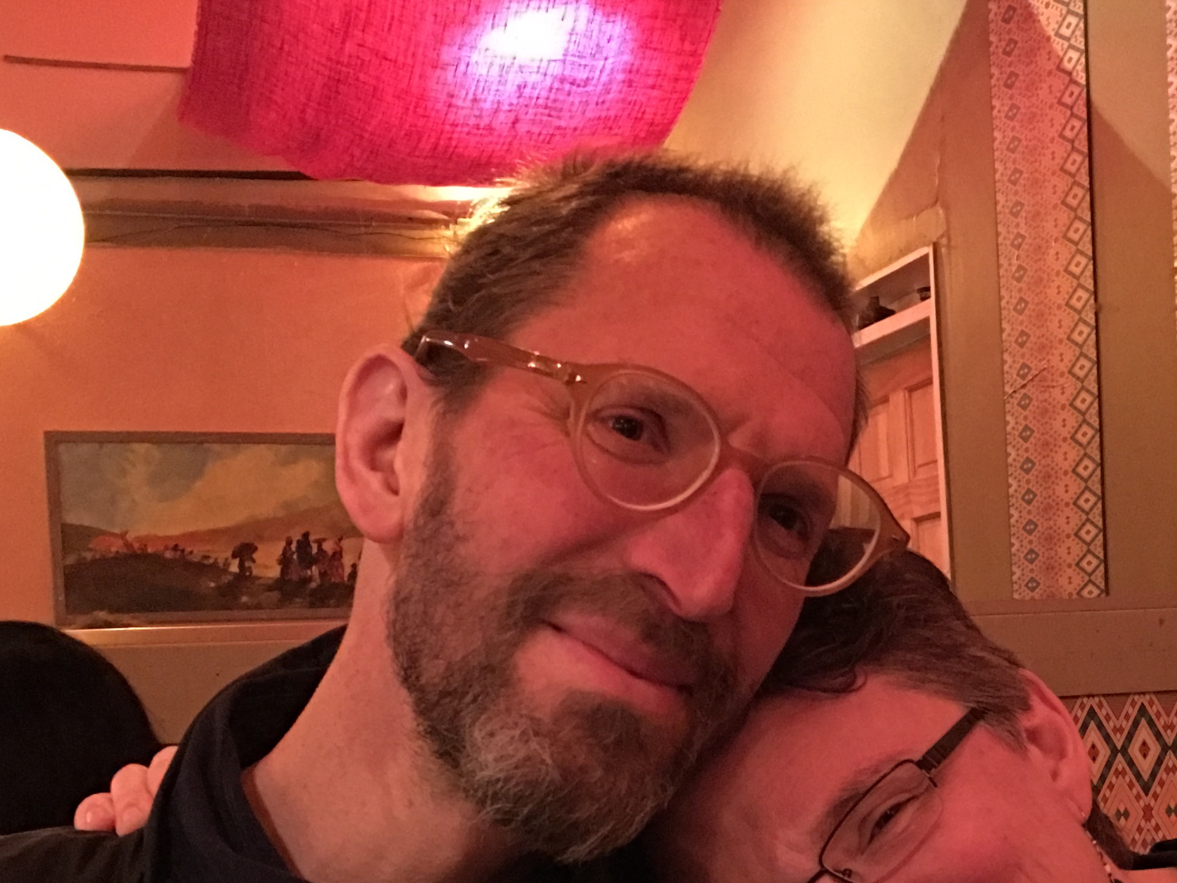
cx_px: 853
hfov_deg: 31.2
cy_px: 904
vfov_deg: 23.0
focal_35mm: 61
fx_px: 2074
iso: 320
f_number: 2.2
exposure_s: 1/4
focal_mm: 4.15
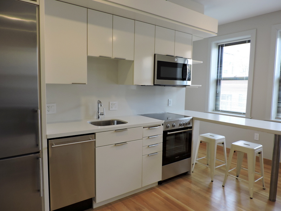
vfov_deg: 56.8
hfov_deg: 71.6
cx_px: 140
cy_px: 106
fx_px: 195
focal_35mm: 24
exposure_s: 1/30
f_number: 3
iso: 125
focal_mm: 4.3
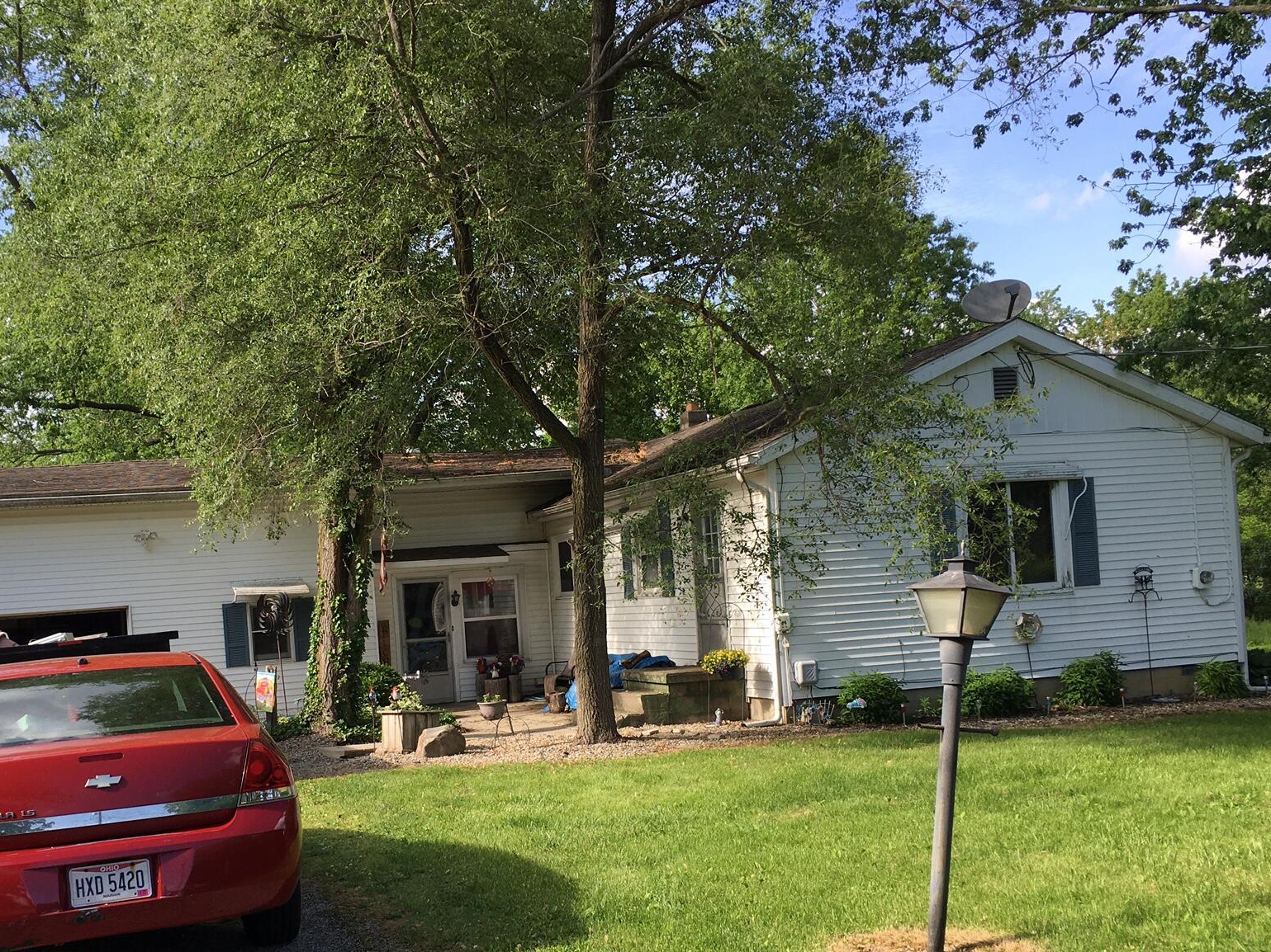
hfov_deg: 48.7
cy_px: 613
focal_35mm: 38
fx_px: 1395
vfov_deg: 37.4
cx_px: 513
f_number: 2.2
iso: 25
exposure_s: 1/523
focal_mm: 4.15
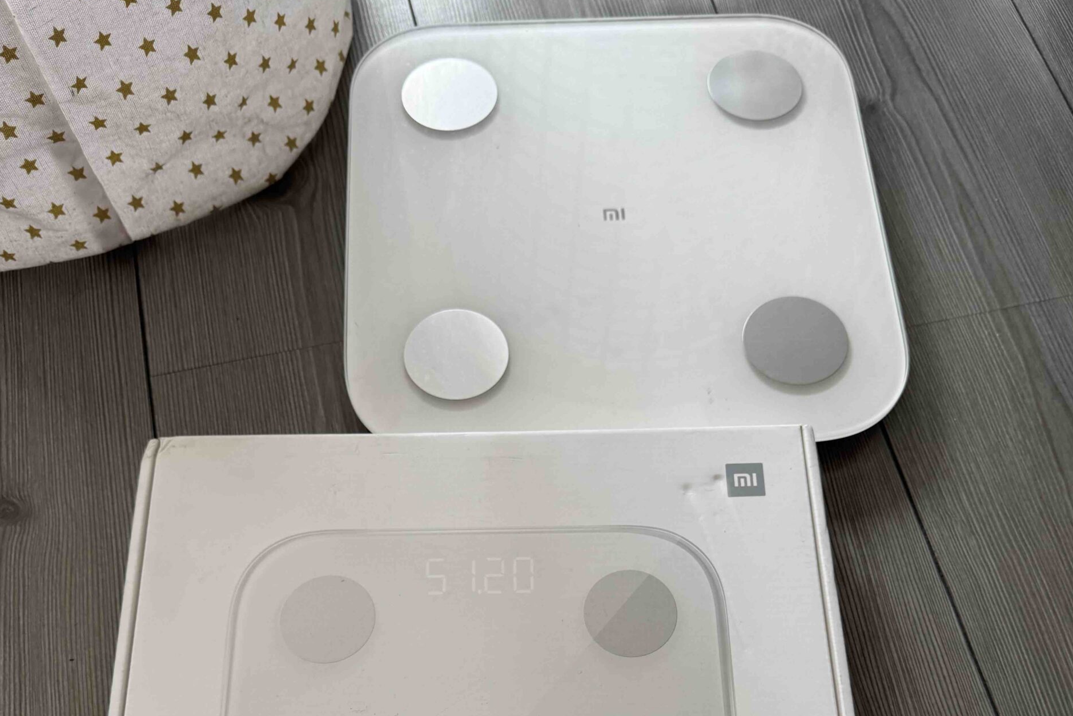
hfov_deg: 55.8
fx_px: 1013
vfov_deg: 36.8
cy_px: 625
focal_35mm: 34
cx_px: 545
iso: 64
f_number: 1.78
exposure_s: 1/121
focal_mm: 6.76
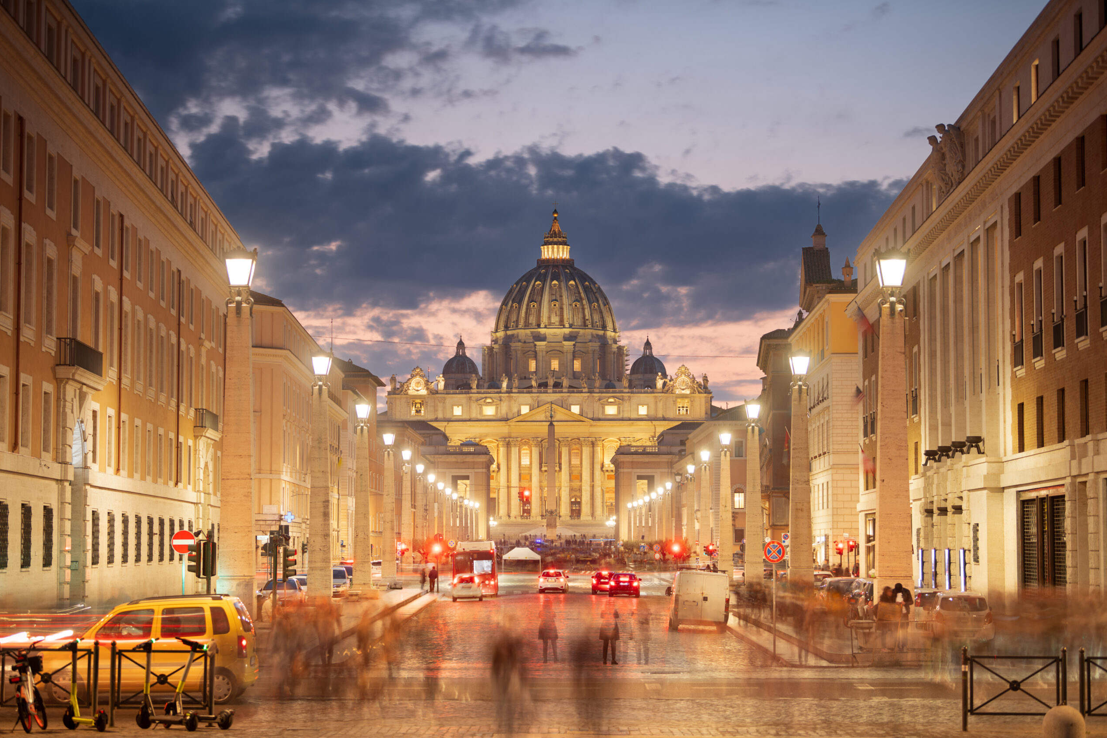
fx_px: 2337
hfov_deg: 26.6
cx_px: 560
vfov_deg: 18.0
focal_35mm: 76
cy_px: 373
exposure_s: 30
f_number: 2.8
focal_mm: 75
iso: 64
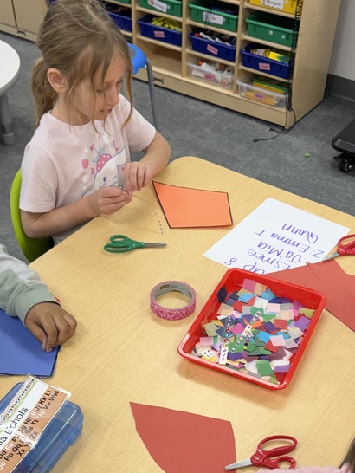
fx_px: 615
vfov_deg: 40.9
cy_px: 351
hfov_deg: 32.2
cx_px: 181
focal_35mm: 45
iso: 125
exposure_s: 1/120
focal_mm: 6.76
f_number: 1.78
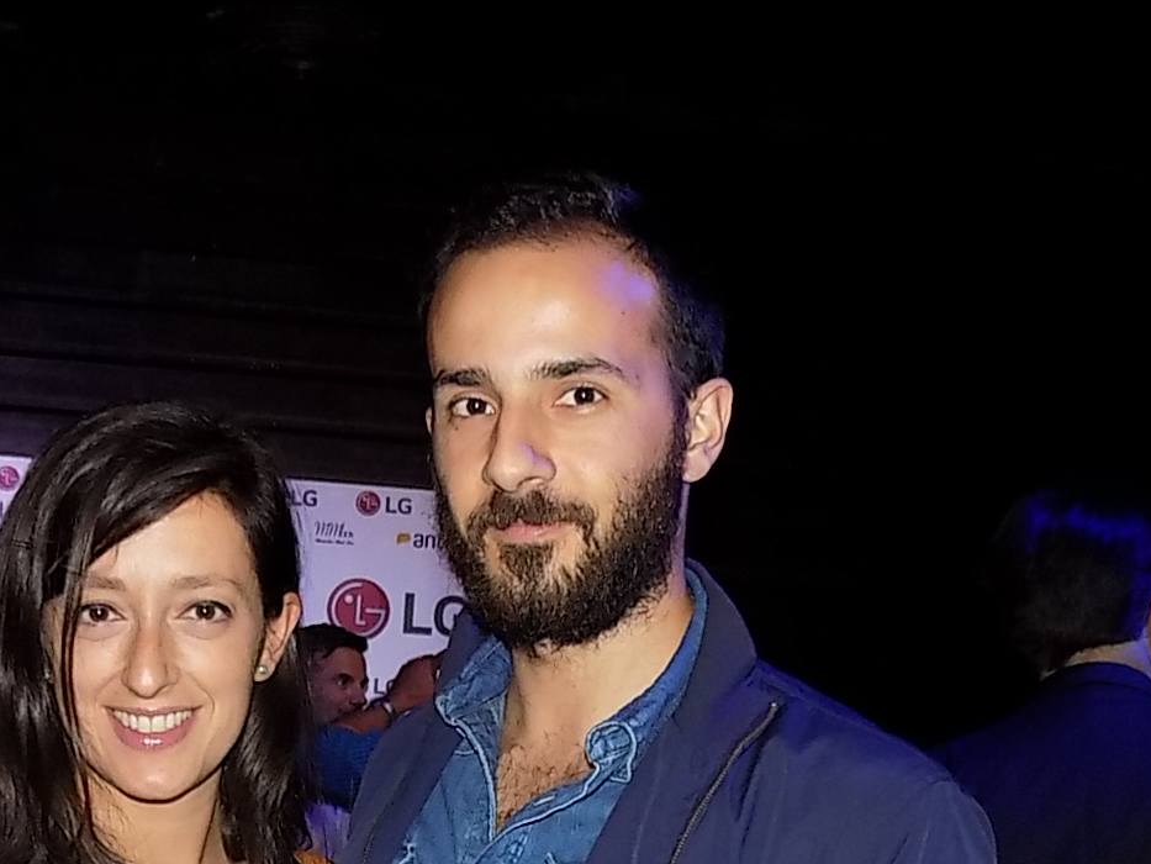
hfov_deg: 34.2
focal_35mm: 56
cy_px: 869
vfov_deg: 24.9
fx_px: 1862
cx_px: 433
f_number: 3.1
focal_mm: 4
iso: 200
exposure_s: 1/30
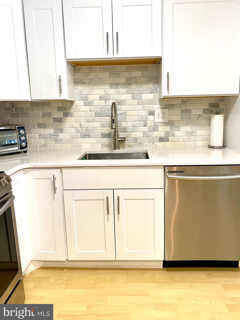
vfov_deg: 65.3
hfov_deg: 51.3
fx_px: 250
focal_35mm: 27
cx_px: 124
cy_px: 156
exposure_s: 1/60
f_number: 1.8
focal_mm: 4.25
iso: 100
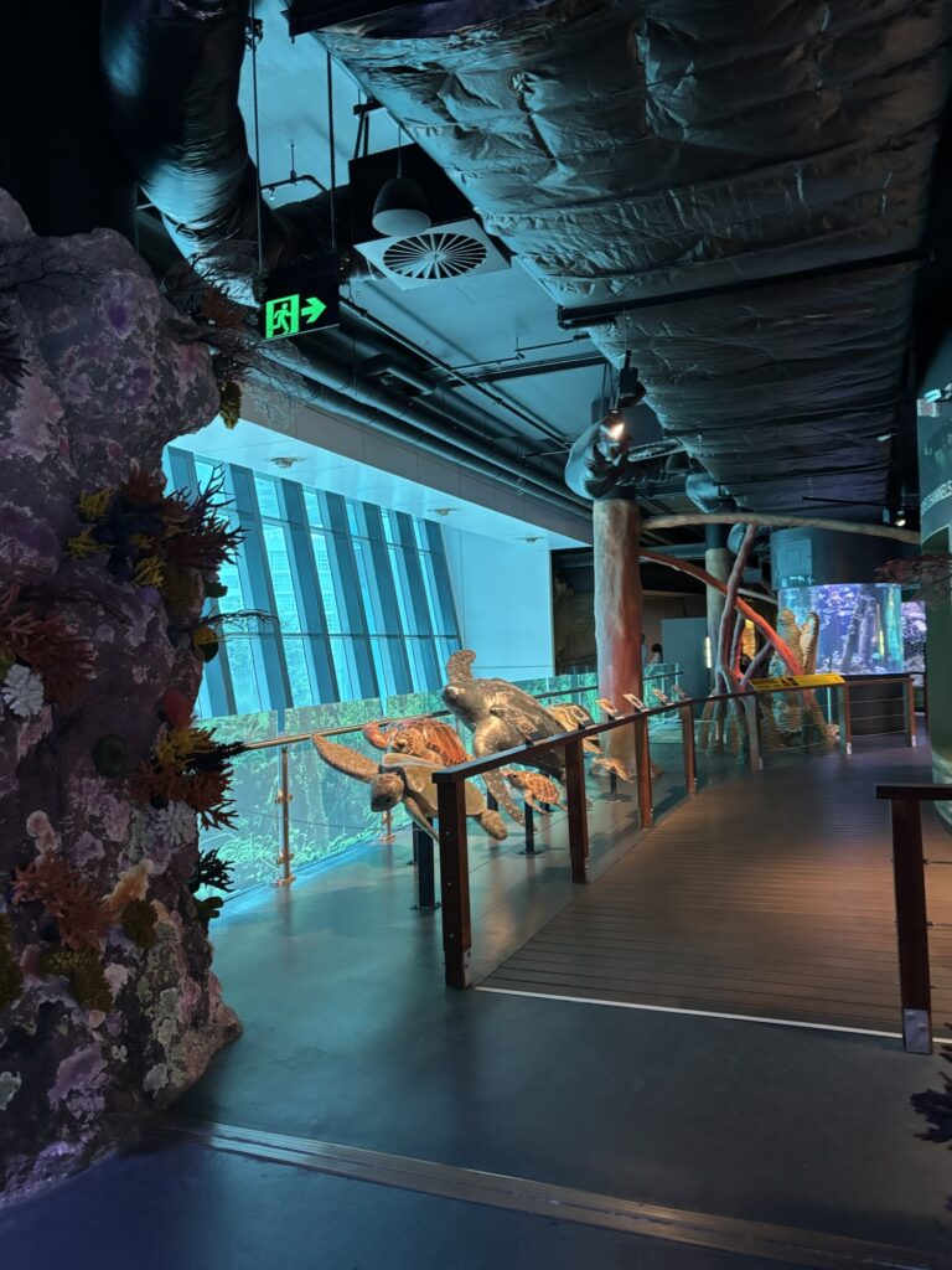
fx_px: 953
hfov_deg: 53.1
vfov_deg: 67.3
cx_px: 476
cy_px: 635
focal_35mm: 26
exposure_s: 1/42
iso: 500
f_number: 1.6
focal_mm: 5.96
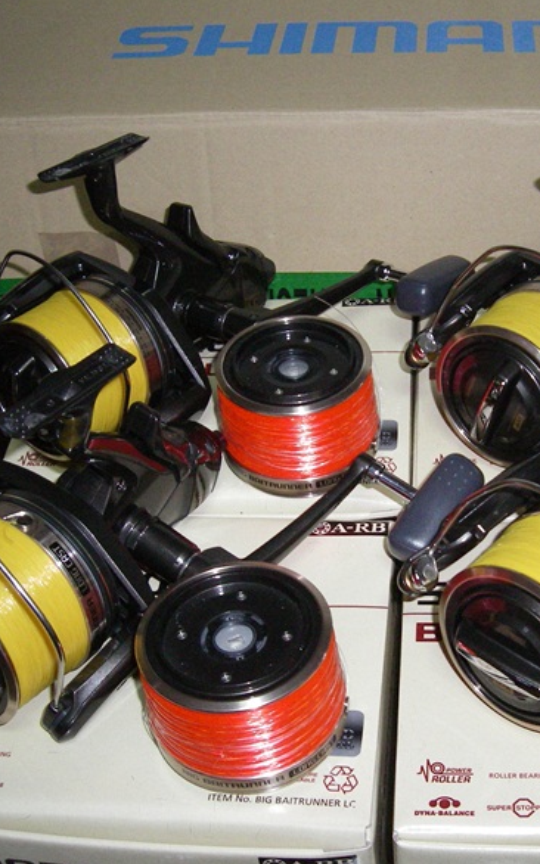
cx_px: 397
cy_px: 428
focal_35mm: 55
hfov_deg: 23.3
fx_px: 1296
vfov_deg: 36.9
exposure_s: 1/50
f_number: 2.7
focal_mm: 6.2
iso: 400
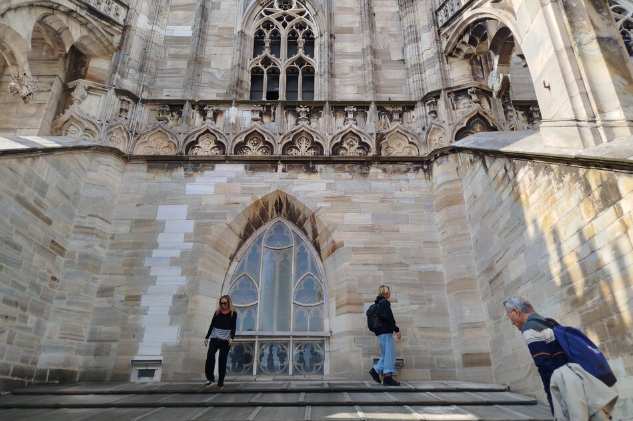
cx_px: 324
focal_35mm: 26
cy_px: 192
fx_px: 457
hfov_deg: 69.4
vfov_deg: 49.5
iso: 50
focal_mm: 5.31
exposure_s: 1/746
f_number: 1.7
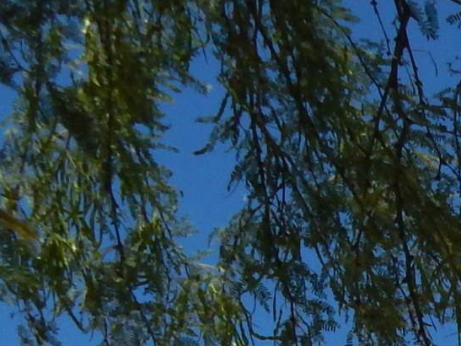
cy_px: 919
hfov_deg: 10.6
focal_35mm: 170
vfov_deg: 7.9
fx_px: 2263
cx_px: 935
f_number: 6.5
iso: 125
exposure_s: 1/800
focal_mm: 5.6
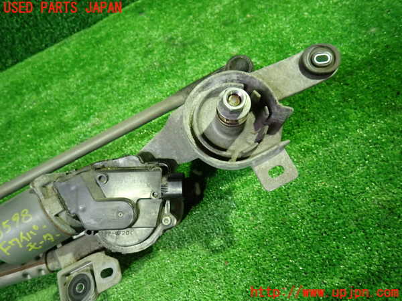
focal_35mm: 25
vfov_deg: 54.9
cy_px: 150
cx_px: 201
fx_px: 290
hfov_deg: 69.4
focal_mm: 4.5
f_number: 2
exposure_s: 1/30
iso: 500
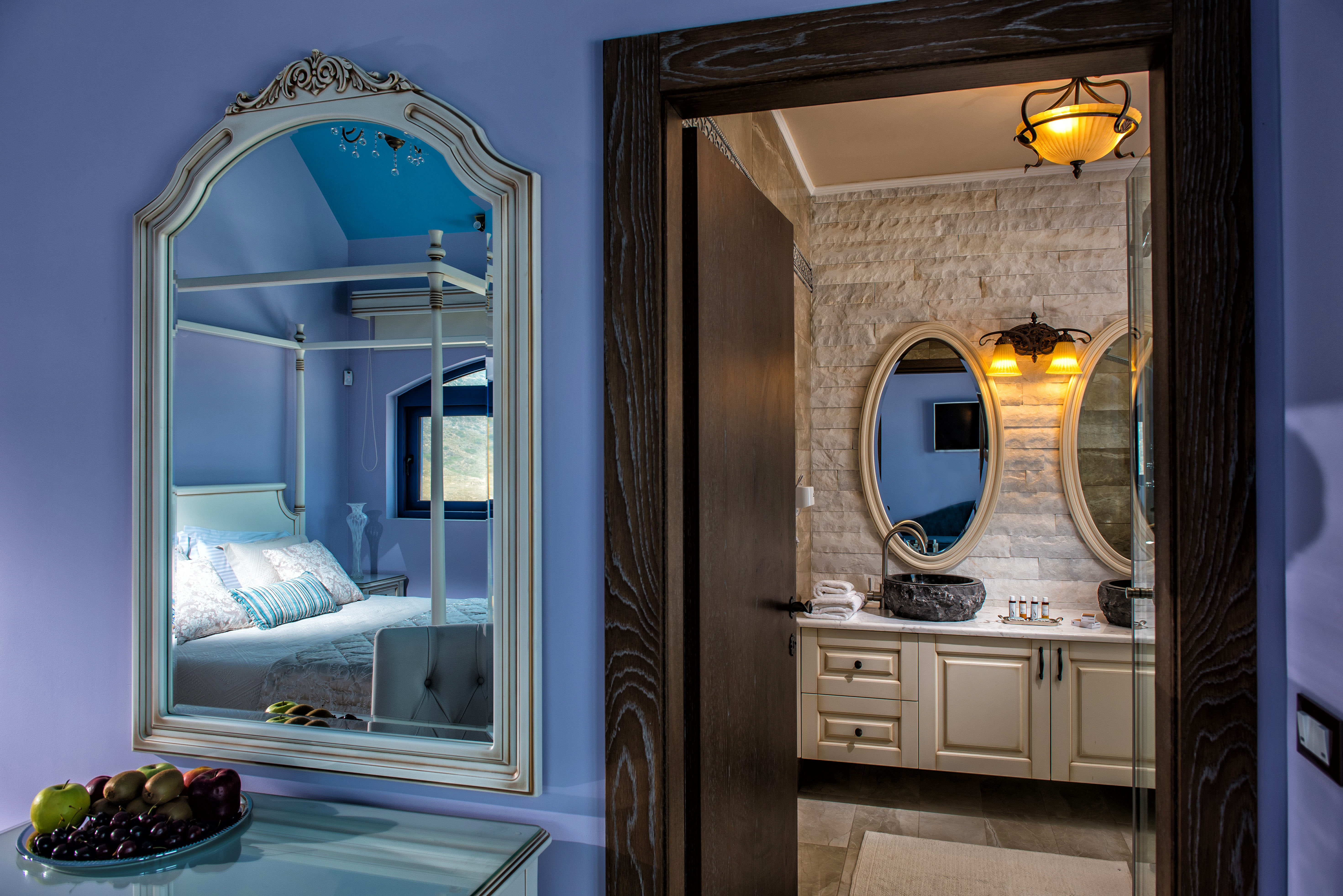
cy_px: 448
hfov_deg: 73.7
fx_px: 896
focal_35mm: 24
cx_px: 672
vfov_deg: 53.2
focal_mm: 24
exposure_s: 1/80
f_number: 7.1
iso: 200
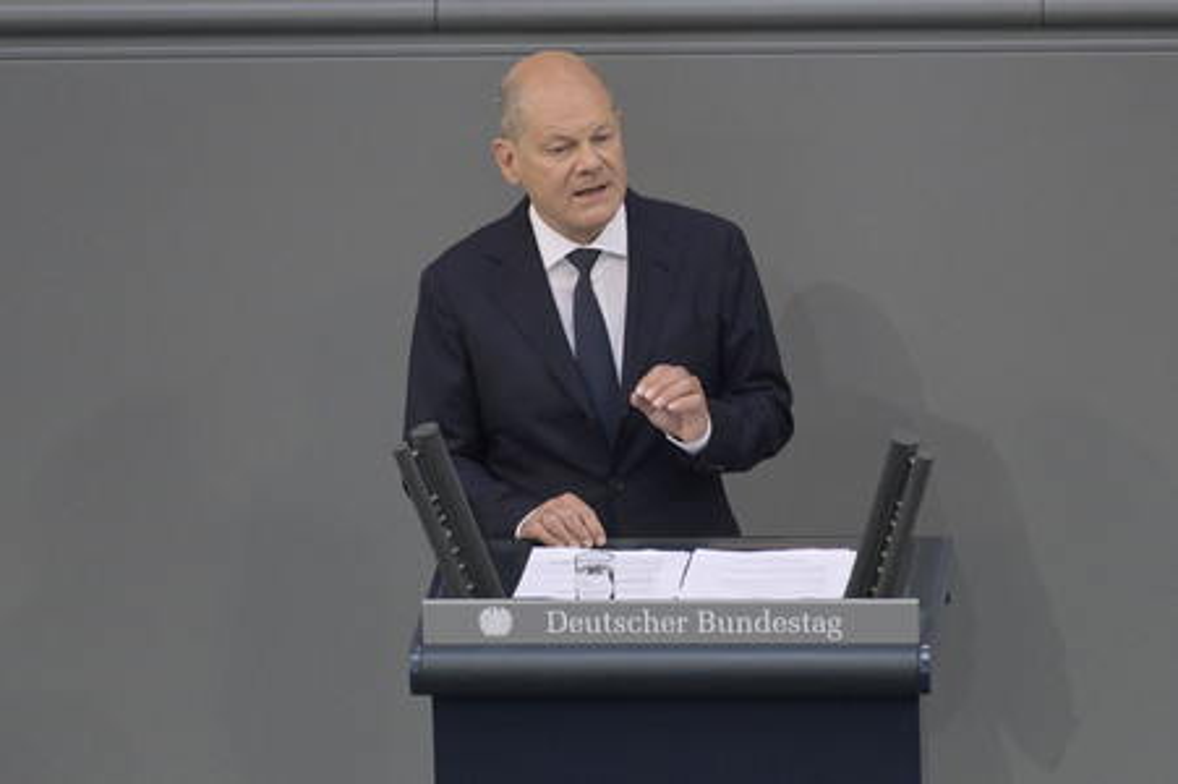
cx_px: 589
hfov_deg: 4.1
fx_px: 16349
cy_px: 392
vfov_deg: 2.7
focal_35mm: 500
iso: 8000
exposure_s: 1/800
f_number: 5.6
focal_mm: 500
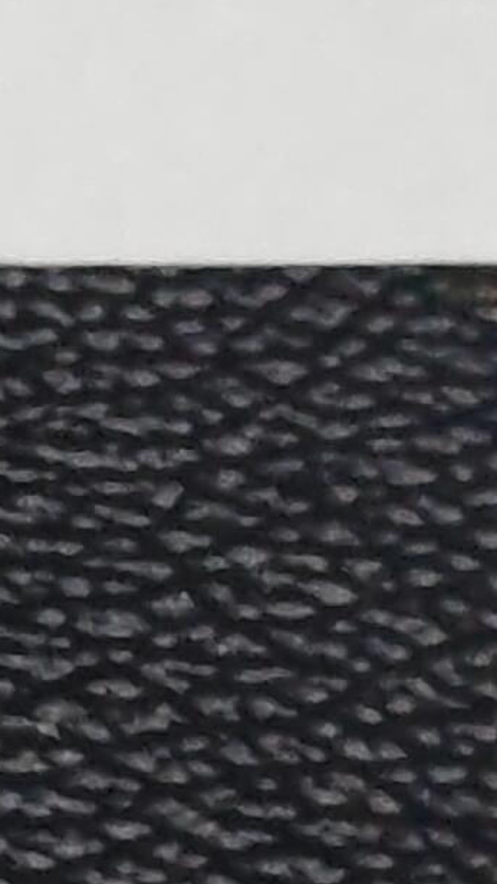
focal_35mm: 217
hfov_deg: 5.5
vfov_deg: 9.8
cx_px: -349
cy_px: 1077
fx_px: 5083
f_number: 1.95
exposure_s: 1/50
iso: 1000
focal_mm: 5.52
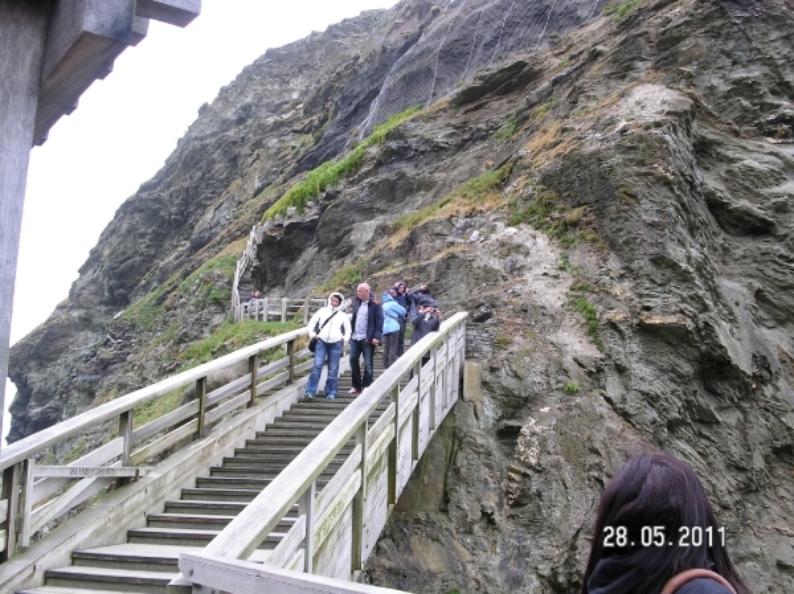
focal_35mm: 38
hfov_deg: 49.0
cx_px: 397
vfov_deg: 37.7
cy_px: 297
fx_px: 871
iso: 100
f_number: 5.6
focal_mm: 7.8
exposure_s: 1/125
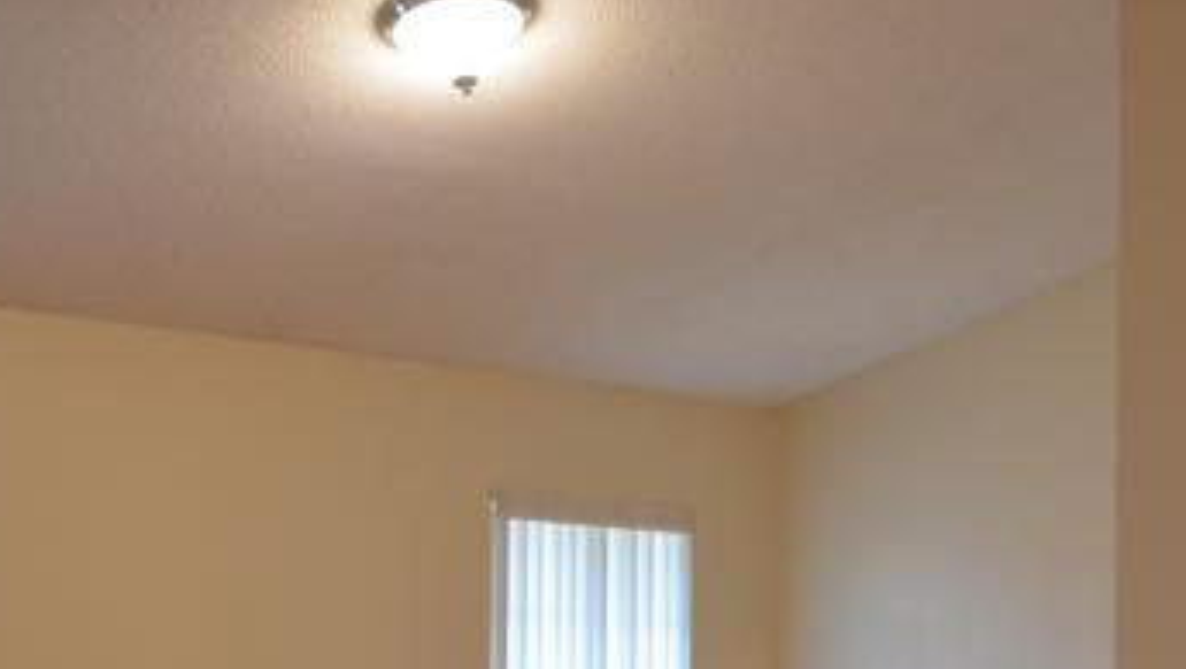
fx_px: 2203
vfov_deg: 16.8
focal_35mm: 70
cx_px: 724
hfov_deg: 30.0
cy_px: 697
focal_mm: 24
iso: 1000
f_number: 4.5
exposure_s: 1/30
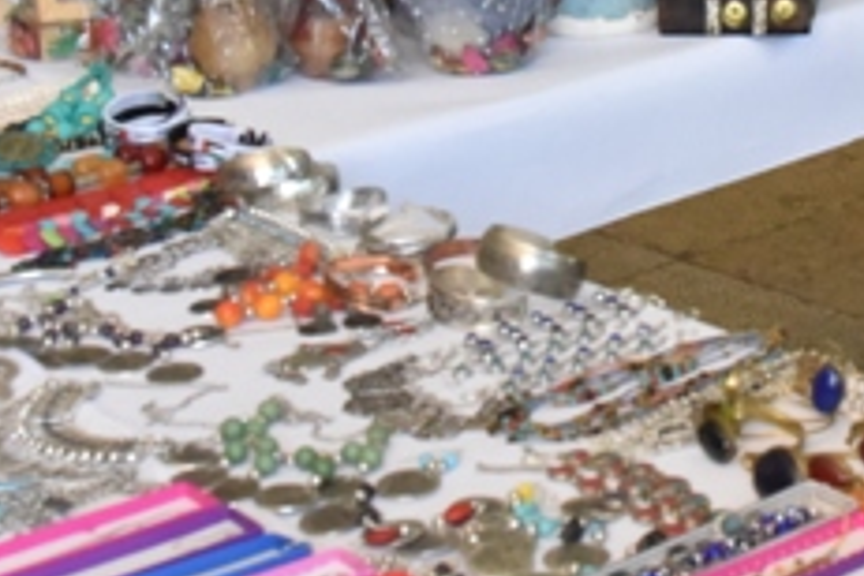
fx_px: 3192
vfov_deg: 10.3
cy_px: 77
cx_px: 733
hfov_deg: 15.3
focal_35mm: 133
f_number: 9
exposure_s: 1/320
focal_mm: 30
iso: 2500
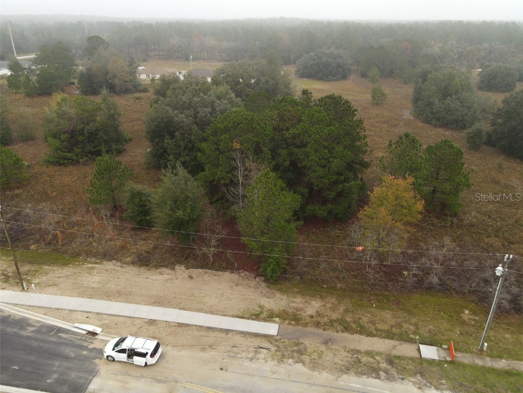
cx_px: 262
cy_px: 196
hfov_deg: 71.6
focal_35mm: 24
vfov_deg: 56.8
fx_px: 363
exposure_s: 1/40
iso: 110
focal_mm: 4.5
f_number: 2.8
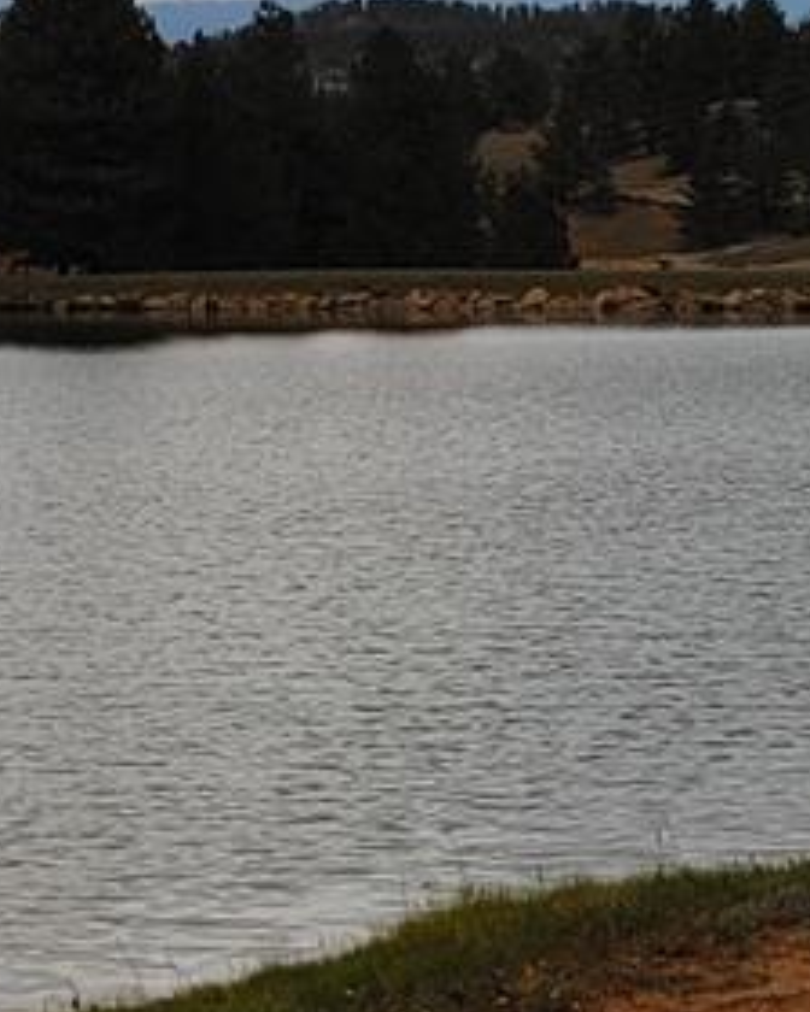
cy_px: 269
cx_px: 405
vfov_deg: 11.7
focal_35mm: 164
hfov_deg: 9.4
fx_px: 4914
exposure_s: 1/2381
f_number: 1.8
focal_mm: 5.58
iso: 50
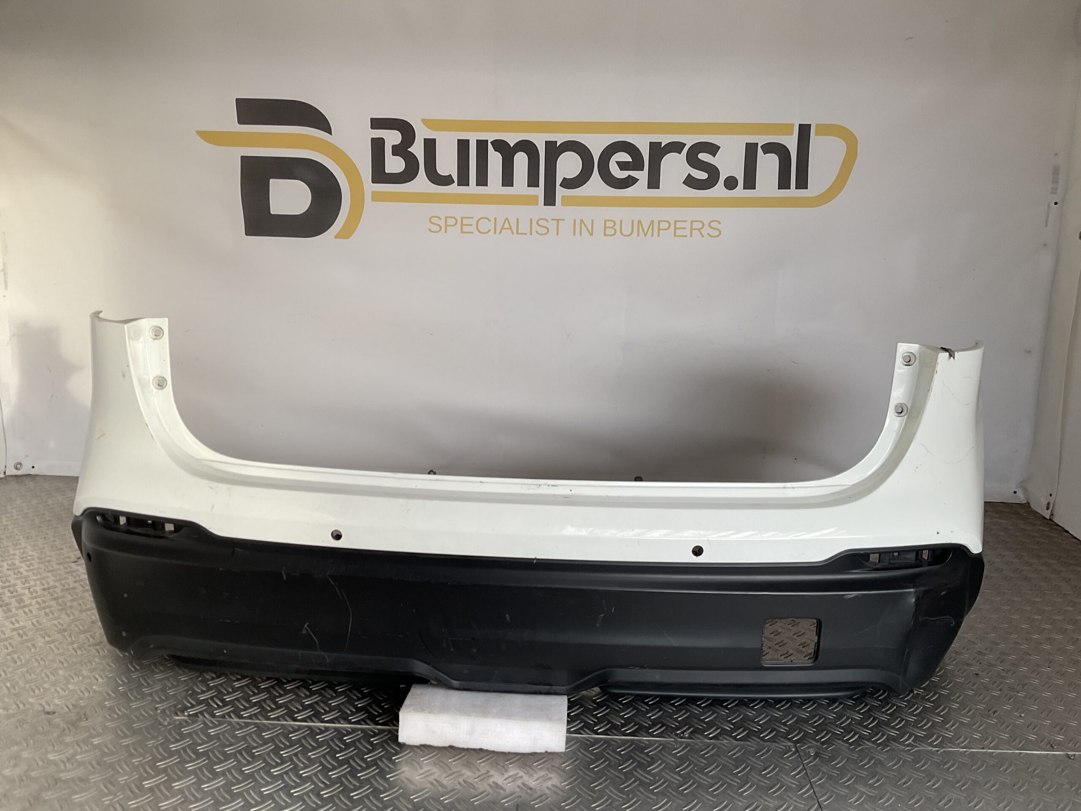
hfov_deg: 61.7
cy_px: 406
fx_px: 906
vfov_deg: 48.2
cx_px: 540
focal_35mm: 29
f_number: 1.8
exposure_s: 1/120
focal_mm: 3
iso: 32
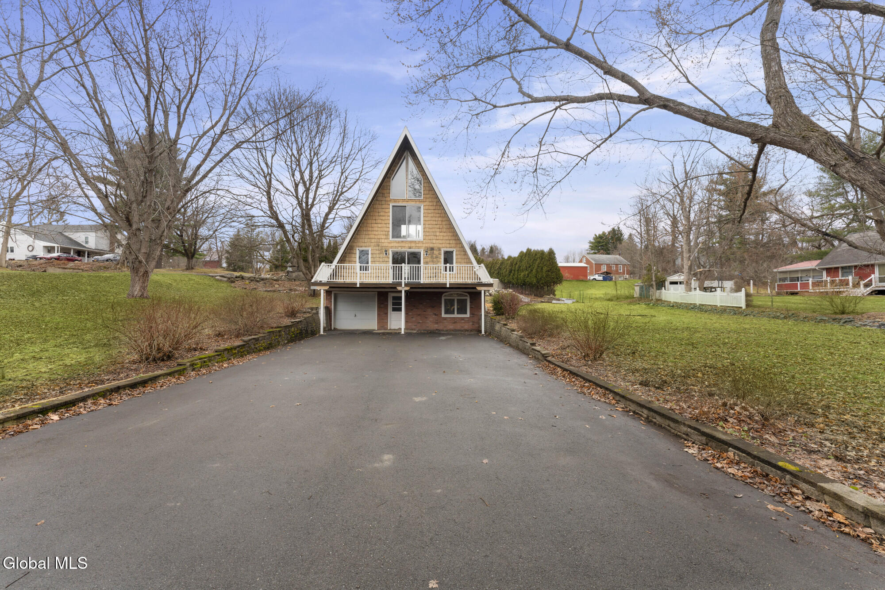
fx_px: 344
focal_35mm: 14
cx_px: 442
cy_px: 295
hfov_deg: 104.3
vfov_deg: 81.2
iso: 100
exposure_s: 1/40
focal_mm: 14
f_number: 8
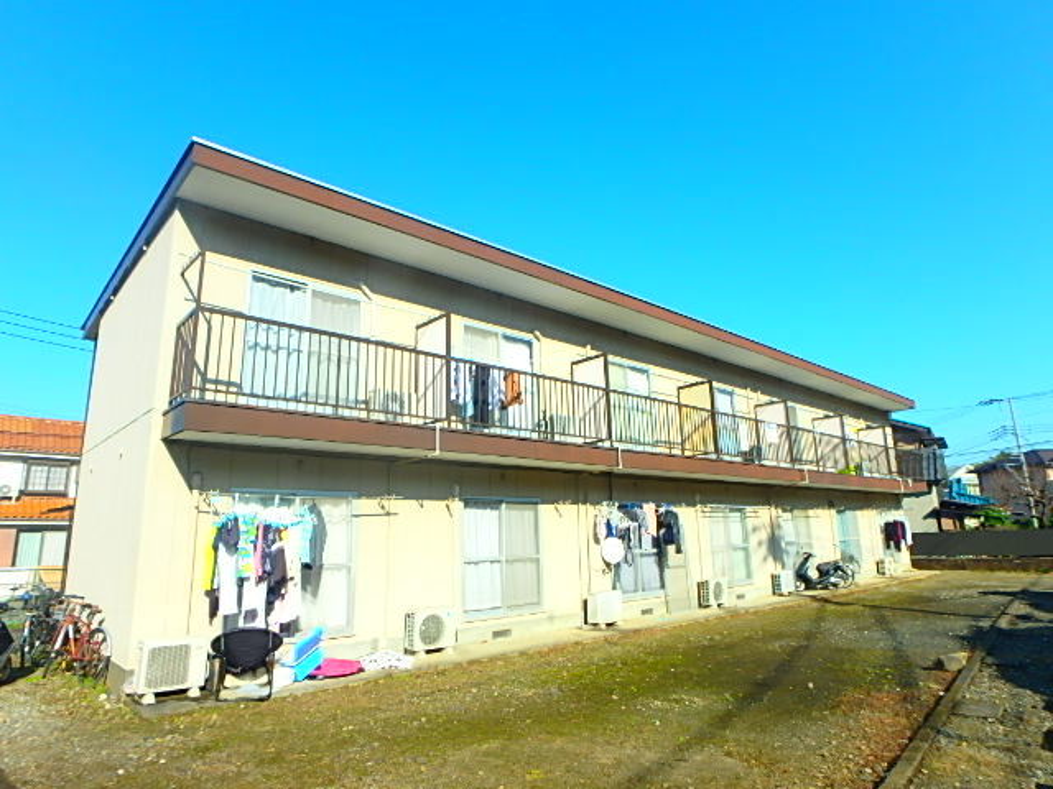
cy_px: 394
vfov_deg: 63.4
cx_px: 526
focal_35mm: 21
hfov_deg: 79.0
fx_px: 639
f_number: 6
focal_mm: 3.7
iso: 125
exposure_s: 1/320
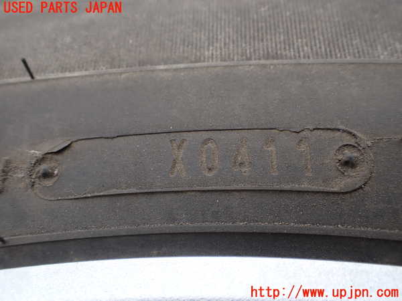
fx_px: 348
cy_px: 150
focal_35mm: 30
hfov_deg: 60.0
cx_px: 201
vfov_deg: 46.8
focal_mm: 5.4
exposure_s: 1/125
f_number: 2.3
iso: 100
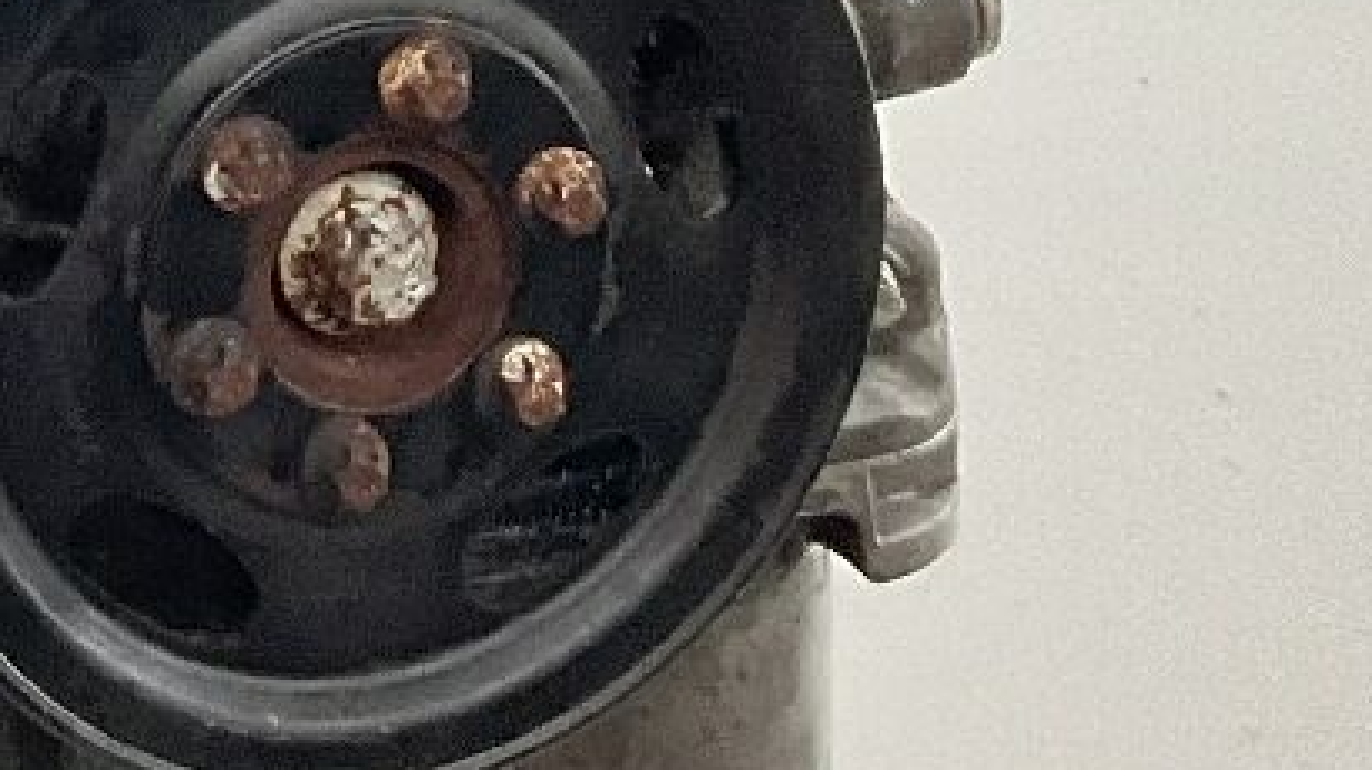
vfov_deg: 7.7
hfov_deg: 14.0
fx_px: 5381
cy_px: -906
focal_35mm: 148
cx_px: -326
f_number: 1.8
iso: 100
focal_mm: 3
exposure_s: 1/50
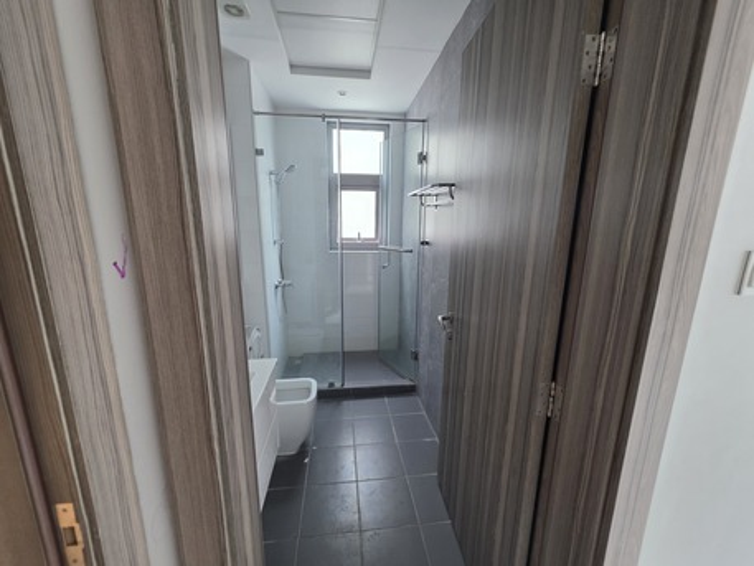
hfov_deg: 106.2
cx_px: 377
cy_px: 283
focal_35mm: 13
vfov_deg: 89.9
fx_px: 283
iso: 250
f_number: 1.9
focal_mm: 2.2
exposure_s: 1/50
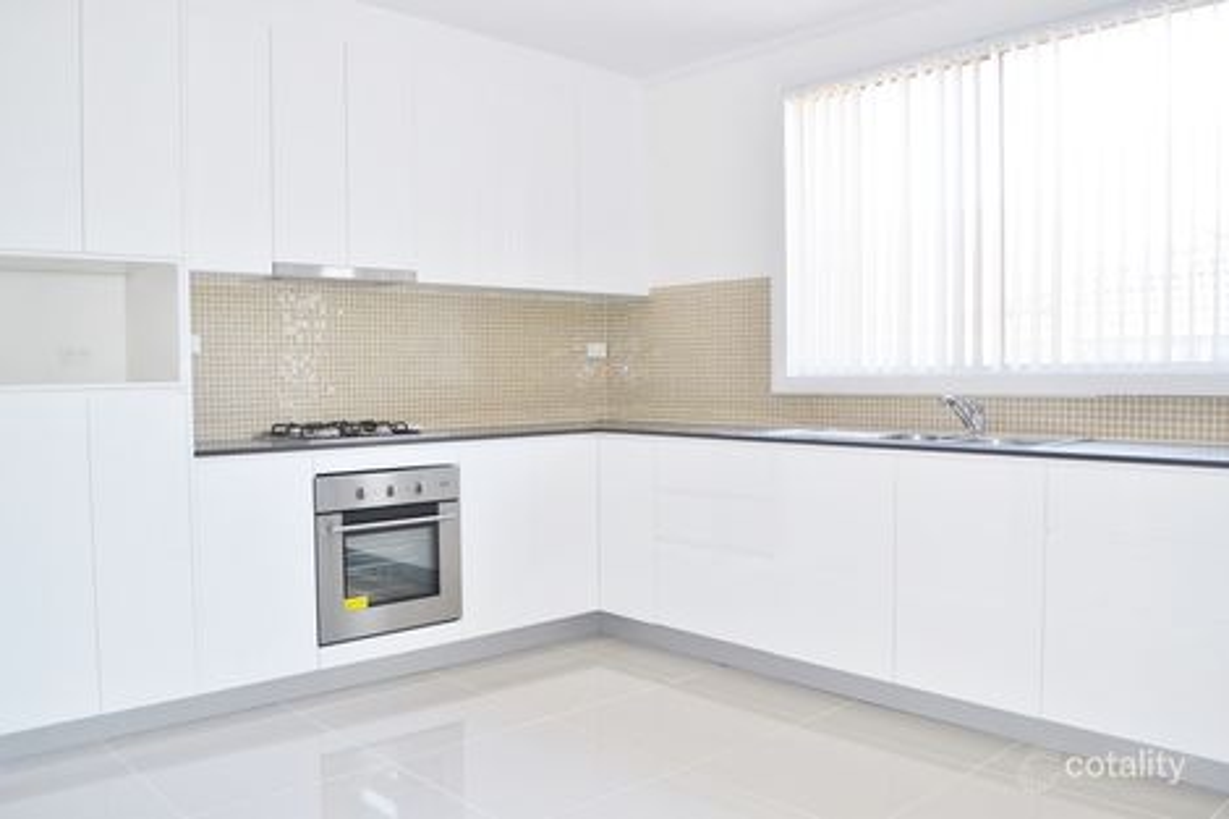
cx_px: 614
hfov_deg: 67.4
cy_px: 410
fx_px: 921
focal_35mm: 27
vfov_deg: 47.9
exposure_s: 1/60
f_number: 4
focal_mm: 18
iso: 400
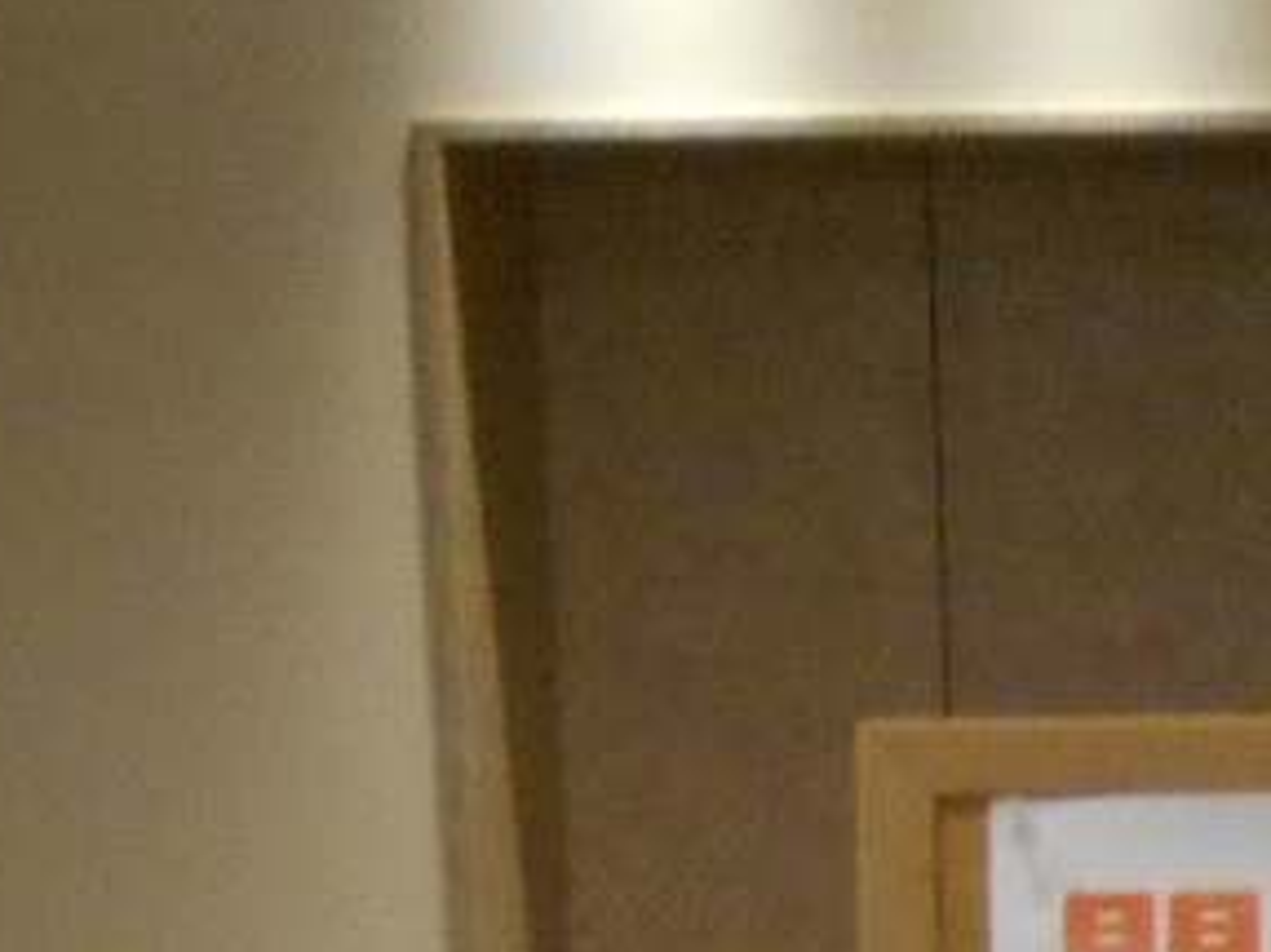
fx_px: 7561
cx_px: 1705
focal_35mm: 206
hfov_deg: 9.4
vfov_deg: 6.6
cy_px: 2825
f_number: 3.2
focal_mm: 4.6
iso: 280
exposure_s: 1/30
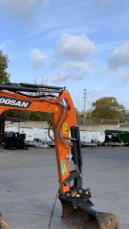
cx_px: -41
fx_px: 346
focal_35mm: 57
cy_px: 141
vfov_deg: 36.4
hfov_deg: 19.4
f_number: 1.8
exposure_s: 1/1144
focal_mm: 3
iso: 16
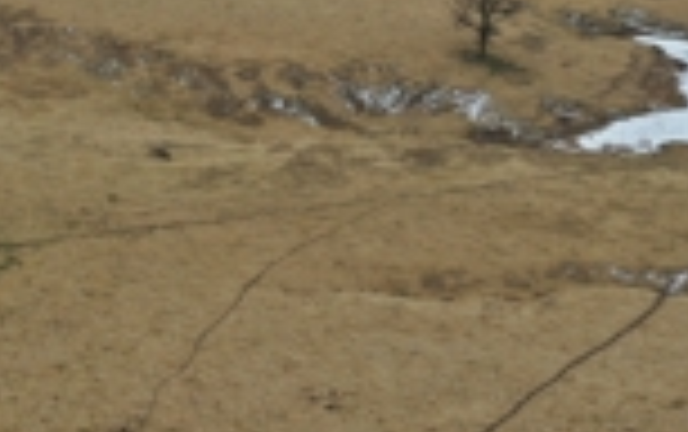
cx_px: 198
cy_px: -108
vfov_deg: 15.0
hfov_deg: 24.4
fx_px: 1577
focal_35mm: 84
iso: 100
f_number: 5
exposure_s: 1/320
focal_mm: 10.26
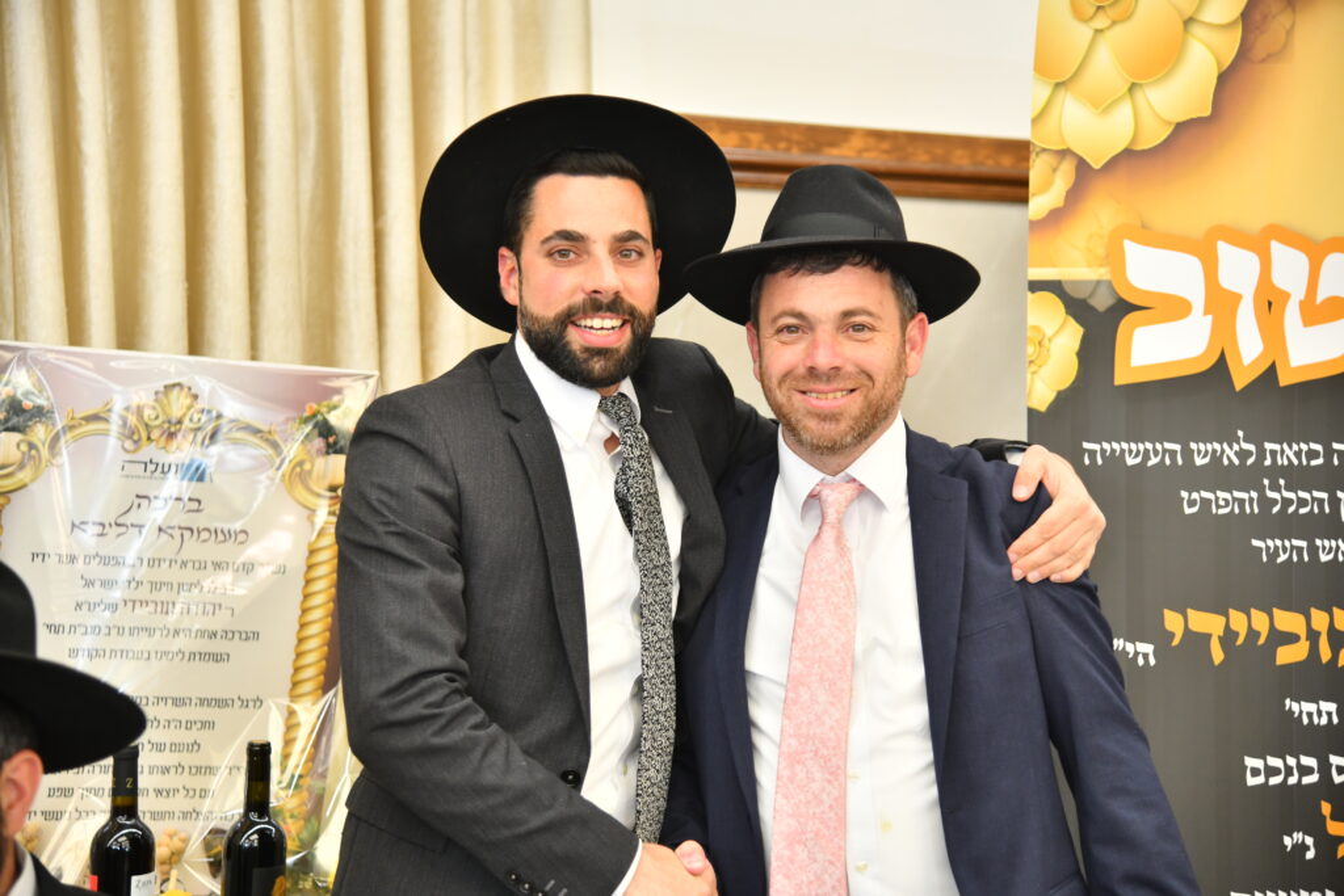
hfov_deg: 27.0
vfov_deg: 18.2
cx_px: 672
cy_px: 448
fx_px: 2800
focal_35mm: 75
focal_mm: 75
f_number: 4
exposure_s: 1/200
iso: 1000
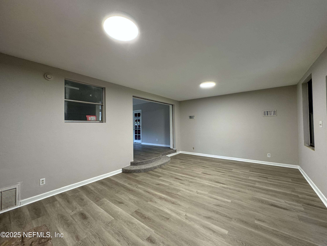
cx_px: 164
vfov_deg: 85.7
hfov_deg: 102.1
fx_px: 132
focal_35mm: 14
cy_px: 123
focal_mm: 2.22
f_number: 2.2
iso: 200
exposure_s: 1/60
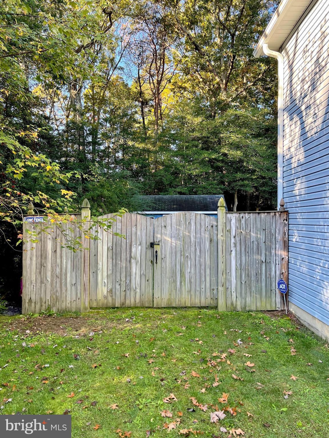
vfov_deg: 67.3
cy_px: 219
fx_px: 329
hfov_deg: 53.1
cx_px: 164
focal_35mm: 26
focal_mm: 5.1
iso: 32
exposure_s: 1/314
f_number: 1.6
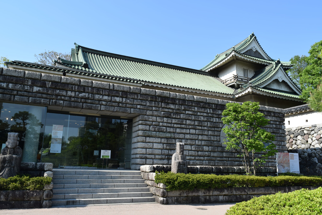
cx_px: 161
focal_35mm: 28
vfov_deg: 46.4
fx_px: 250
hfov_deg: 65.5
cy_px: 108
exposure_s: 1/250
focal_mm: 18
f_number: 8
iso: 200
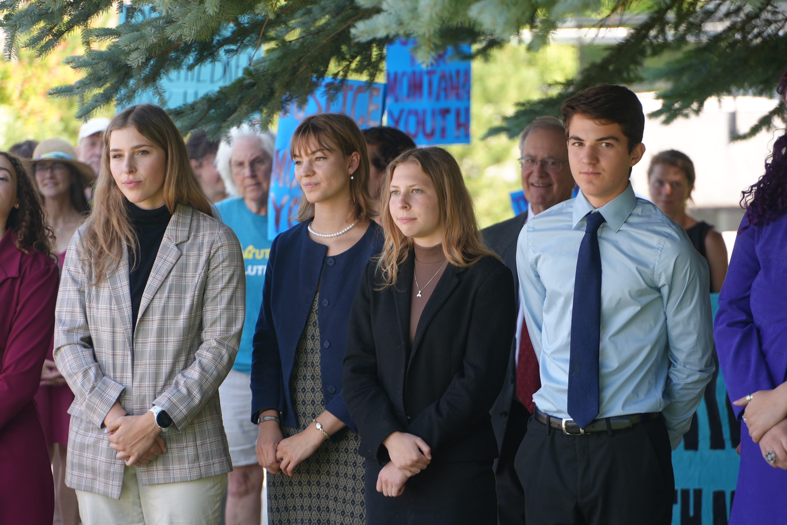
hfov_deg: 15.2
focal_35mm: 135
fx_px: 2953
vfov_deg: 10.2
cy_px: 262
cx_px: 394
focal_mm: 135
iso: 200
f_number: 4
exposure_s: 1/160
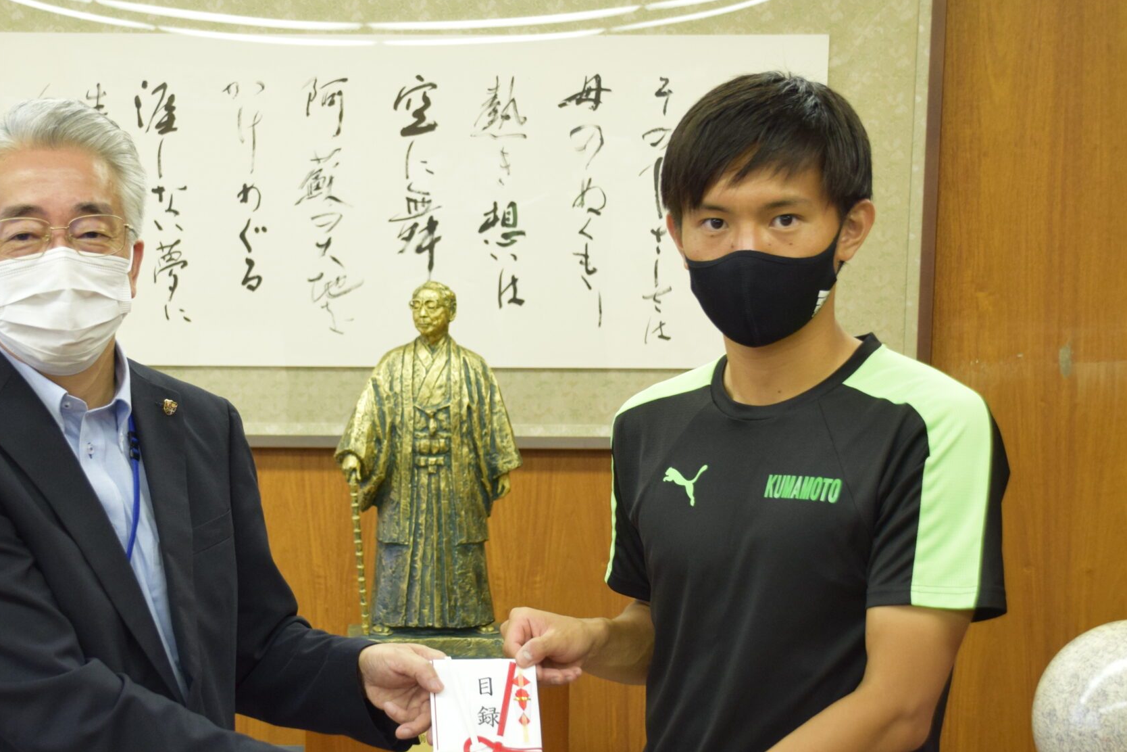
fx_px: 2090
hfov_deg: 30.0
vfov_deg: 20.4
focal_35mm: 67
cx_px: 404
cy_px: 399
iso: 1000
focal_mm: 29
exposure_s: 1/50
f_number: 4
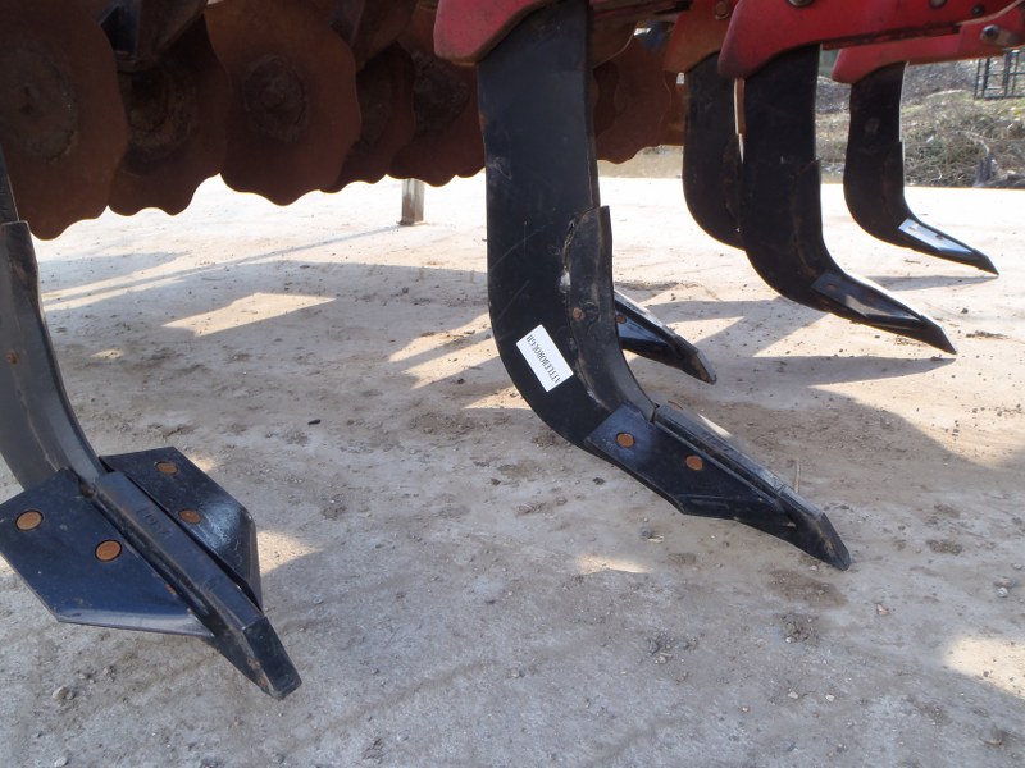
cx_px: 512
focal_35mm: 28
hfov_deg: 63.4
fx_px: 829
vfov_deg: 49.7
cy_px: 384
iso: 80
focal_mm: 5
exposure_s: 1/60
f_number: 4.5
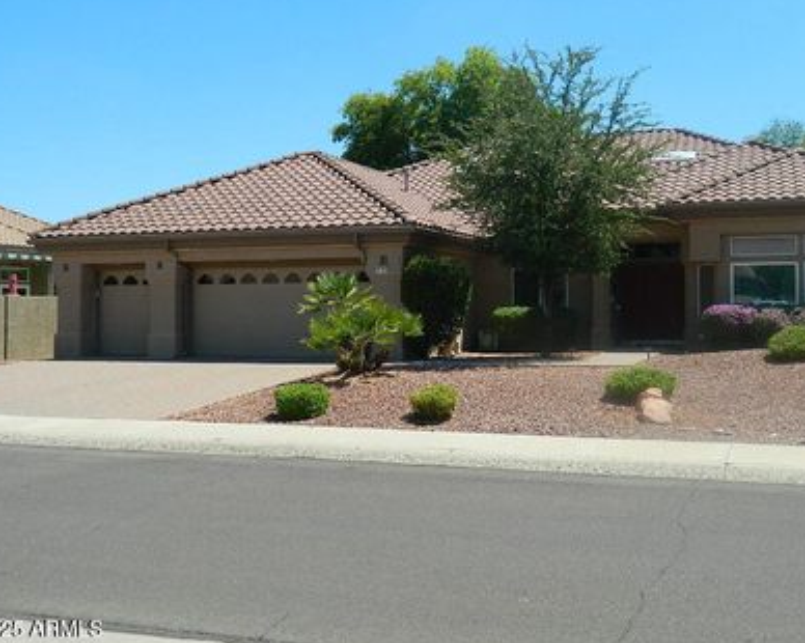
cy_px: 275
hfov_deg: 46.6
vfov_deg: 38.1
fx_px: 929
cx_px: 490
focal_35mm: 39
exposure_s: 1/125
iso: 80
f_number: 9.1
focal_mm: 5.6
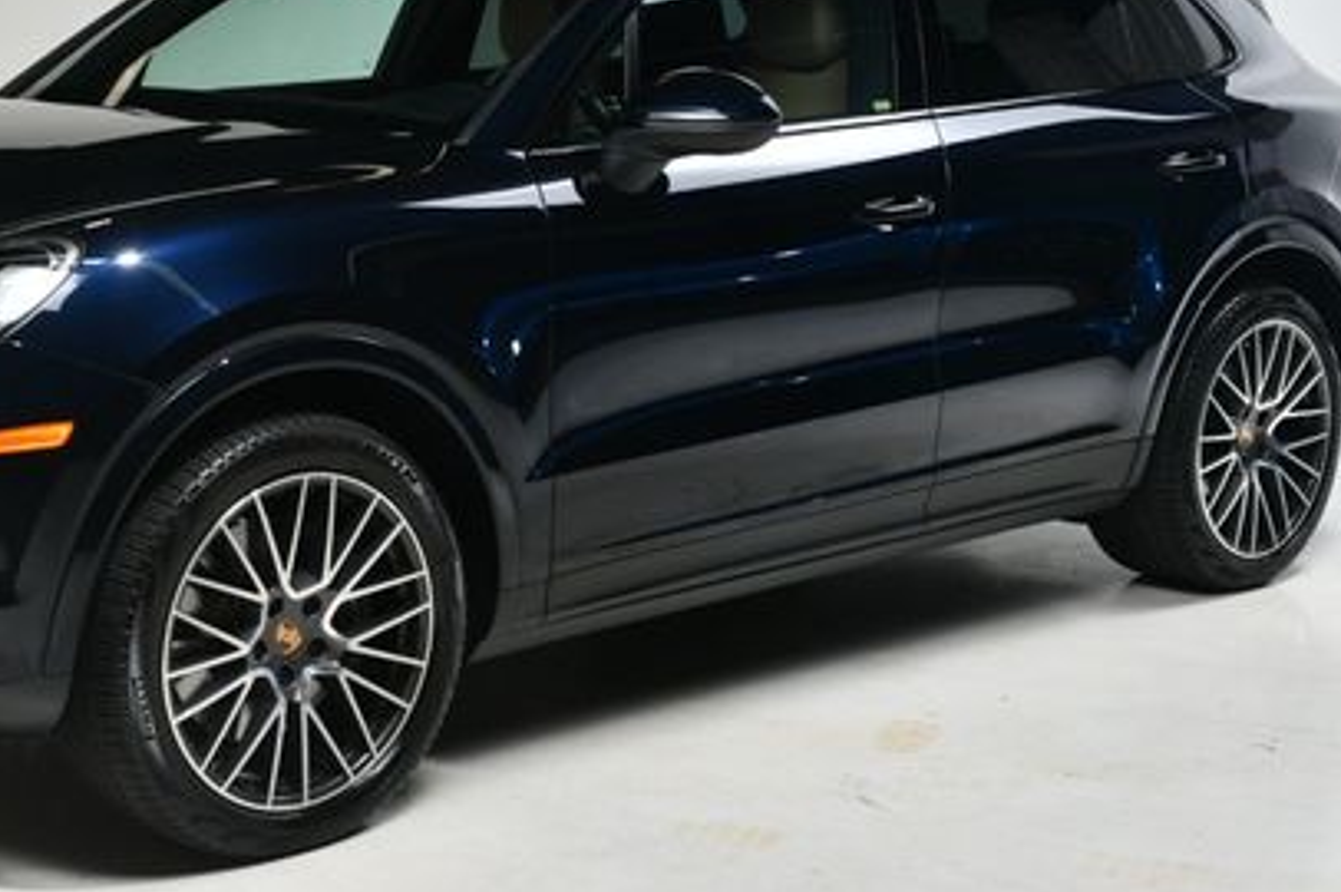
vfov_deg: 19.1
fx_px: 2643
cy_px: 340
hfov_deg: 28.2
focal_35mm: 71
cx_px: 390
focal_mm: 30
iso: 100
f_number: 11
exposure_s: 1/160
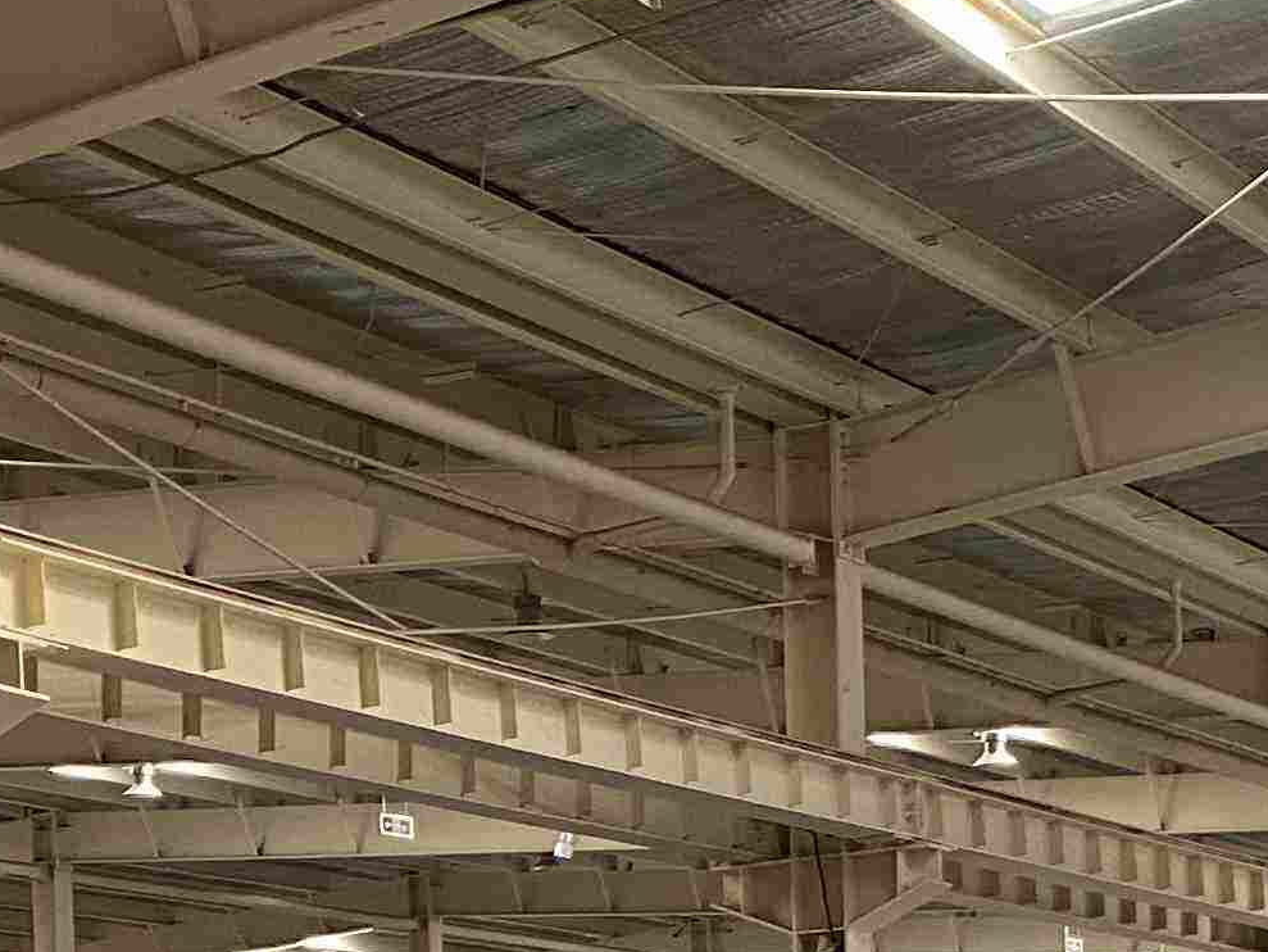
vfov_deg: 13.2
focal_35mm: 106
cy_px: 1428
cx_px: 399
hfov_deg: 18.5
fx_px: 3883
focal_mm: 4.25
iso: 125
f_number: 1.8
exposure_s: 1/72
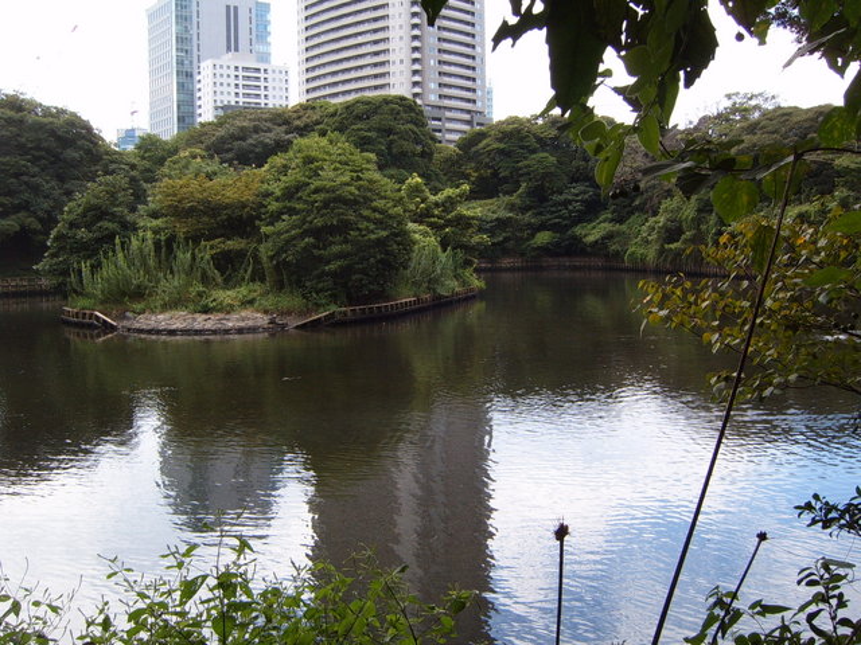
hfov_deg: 50.1
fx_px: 920
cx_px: 430
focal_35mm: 37
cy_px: 322
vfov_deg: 38.7
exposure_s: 1/90
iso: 63
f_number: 6
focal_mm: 6.2
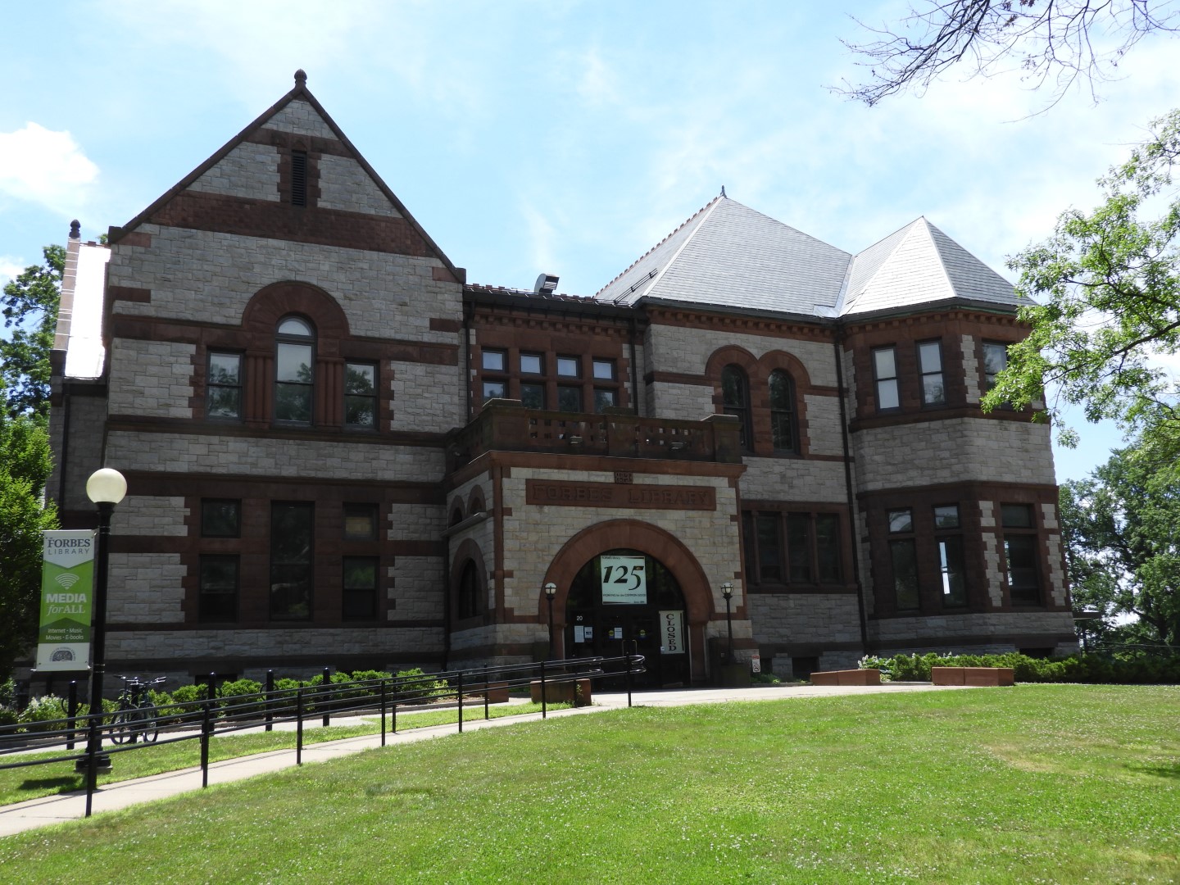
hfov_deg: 55.4
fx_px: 1125
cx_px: 590
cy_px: 442
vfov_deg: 42.9
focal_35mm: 33
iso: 100
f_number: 3.6
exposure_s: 1/800
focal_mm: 5.9
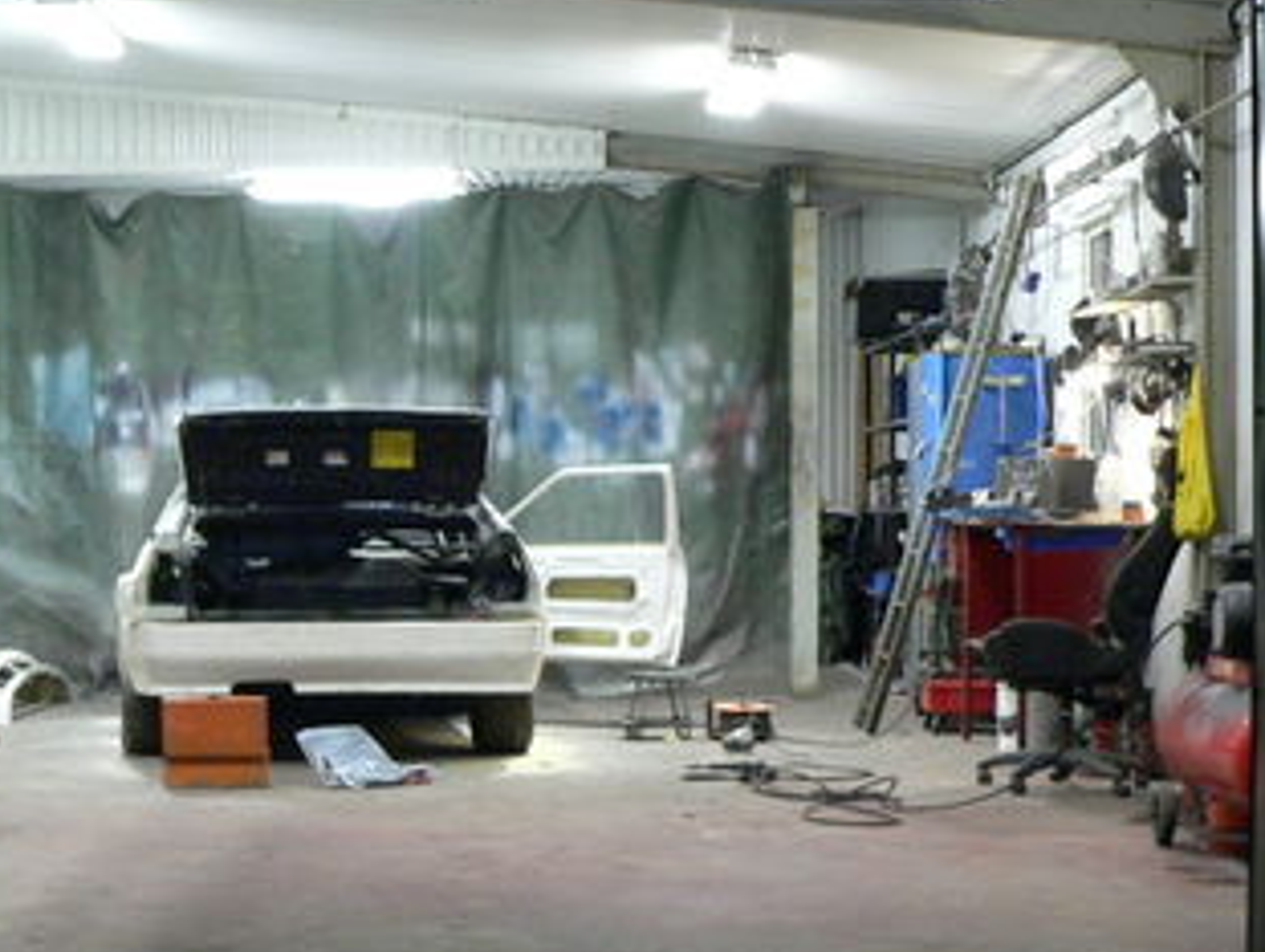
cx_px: 403
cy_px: 655
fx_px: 2707
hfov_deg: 26.1
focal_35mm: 74
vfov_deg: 19.9
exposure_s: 1/4
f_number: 2.8
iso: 200
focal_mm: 6
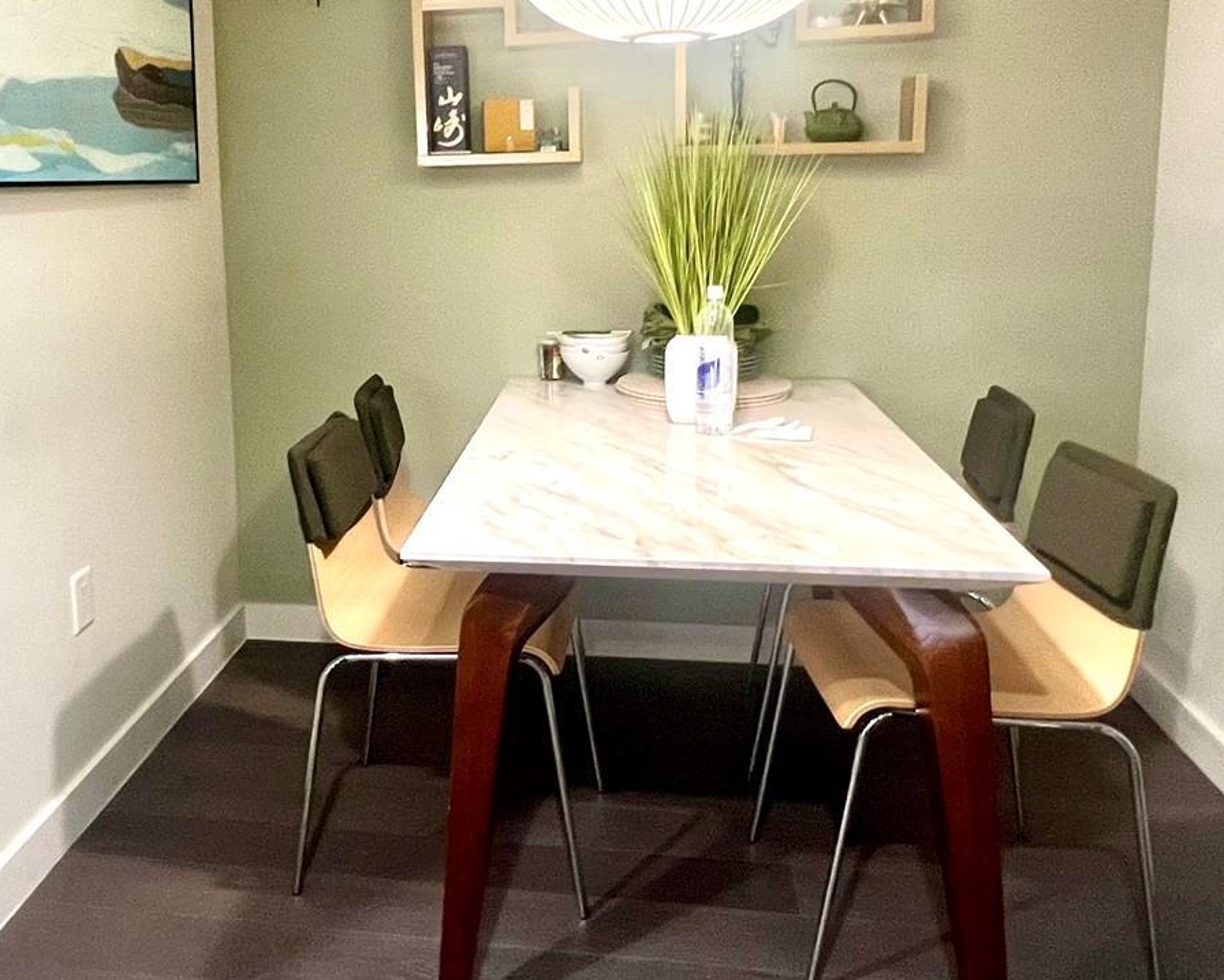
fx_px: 1051
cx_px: 455
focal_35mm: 29
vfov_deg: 49.4
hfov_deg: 59.6
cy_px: 351
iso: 320
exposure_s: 1/60
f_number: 1.8
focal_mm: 1.57
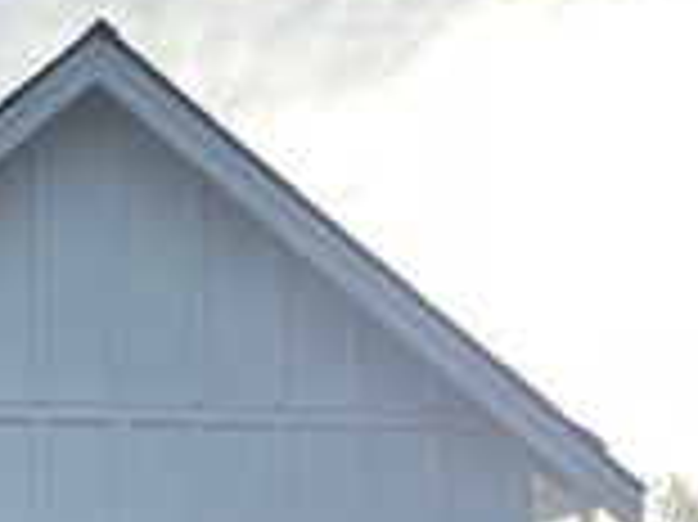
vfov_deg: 16.5
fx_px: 1692
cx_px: -401
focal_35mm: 84
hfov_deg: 19.7
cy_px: 704
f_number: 1.6
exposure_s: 1/1862
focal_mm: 5.1
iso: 50
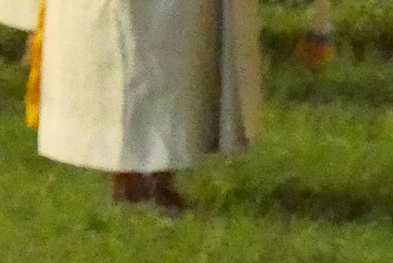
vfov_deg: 2.4
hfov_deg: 3.4
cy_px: 366
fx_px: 6370
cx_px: -991
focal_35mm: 583
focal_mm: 36
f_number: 5.6
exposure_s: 1/80
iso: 12800
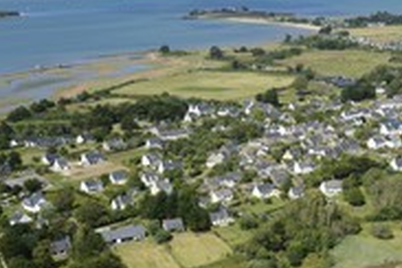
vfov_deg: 19.0
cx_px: 455
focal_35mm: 71
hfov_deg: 26.0
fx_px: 793
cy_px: 213
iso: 400
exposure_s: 1/1250
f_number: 6.3
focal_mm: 31
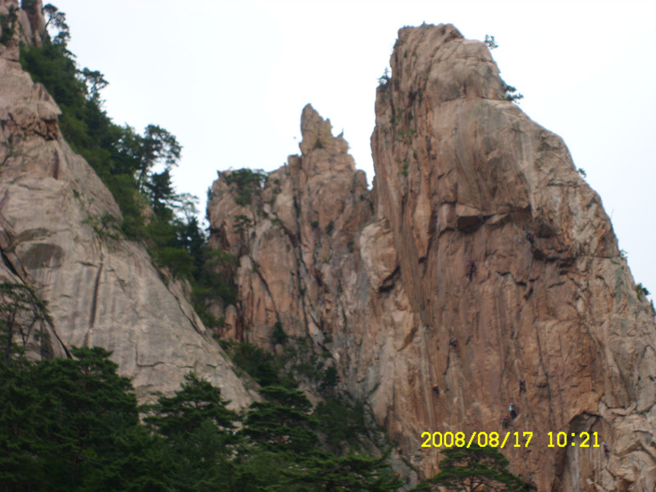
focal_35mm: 105
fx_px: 1990
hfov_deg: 18.7
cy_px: 246
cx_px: 328
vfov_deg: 14.1
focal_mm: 17.4
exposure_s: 1/228
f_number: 4.9
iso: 50
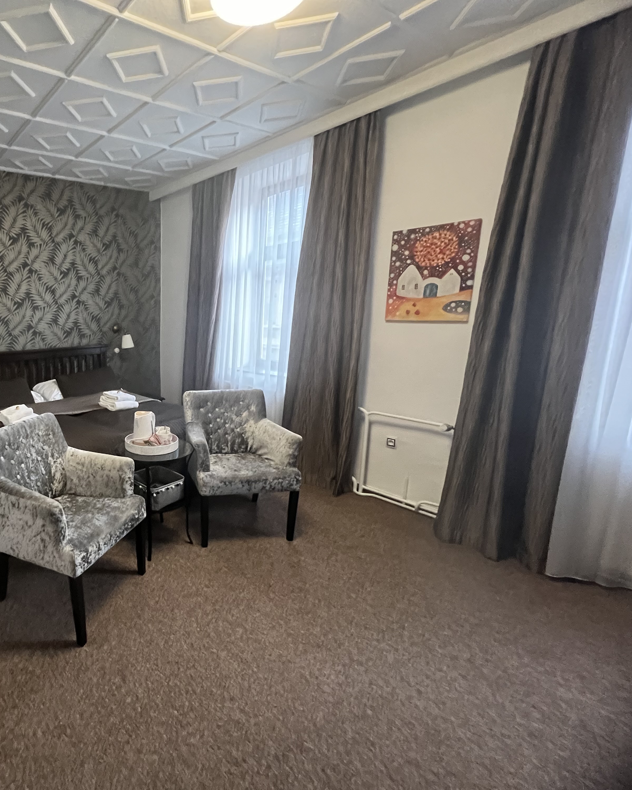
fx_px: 397
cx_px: 131
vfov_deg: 89.6
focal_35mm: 17
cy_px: 396
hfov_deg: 69.8
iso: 800
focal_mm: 1.57
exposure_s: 1/60
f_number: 1.8
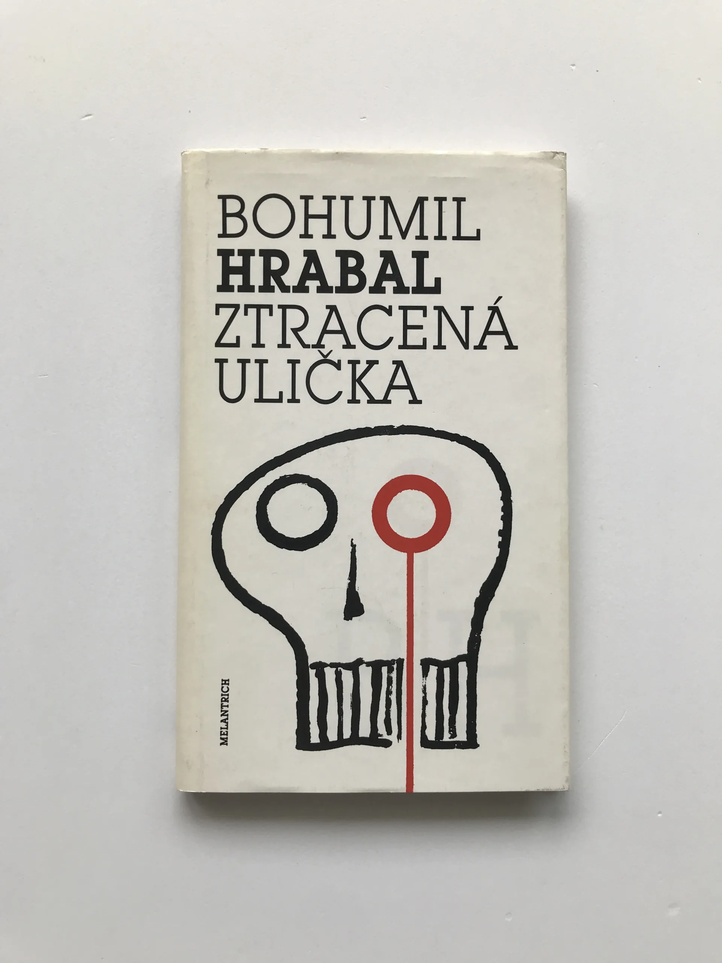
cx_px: 361
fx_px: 779
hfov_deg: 49.7
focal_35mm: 28
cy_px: 482
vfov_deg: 63.4
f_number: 1.8
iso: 25
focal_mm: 3.99
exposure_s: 1/100
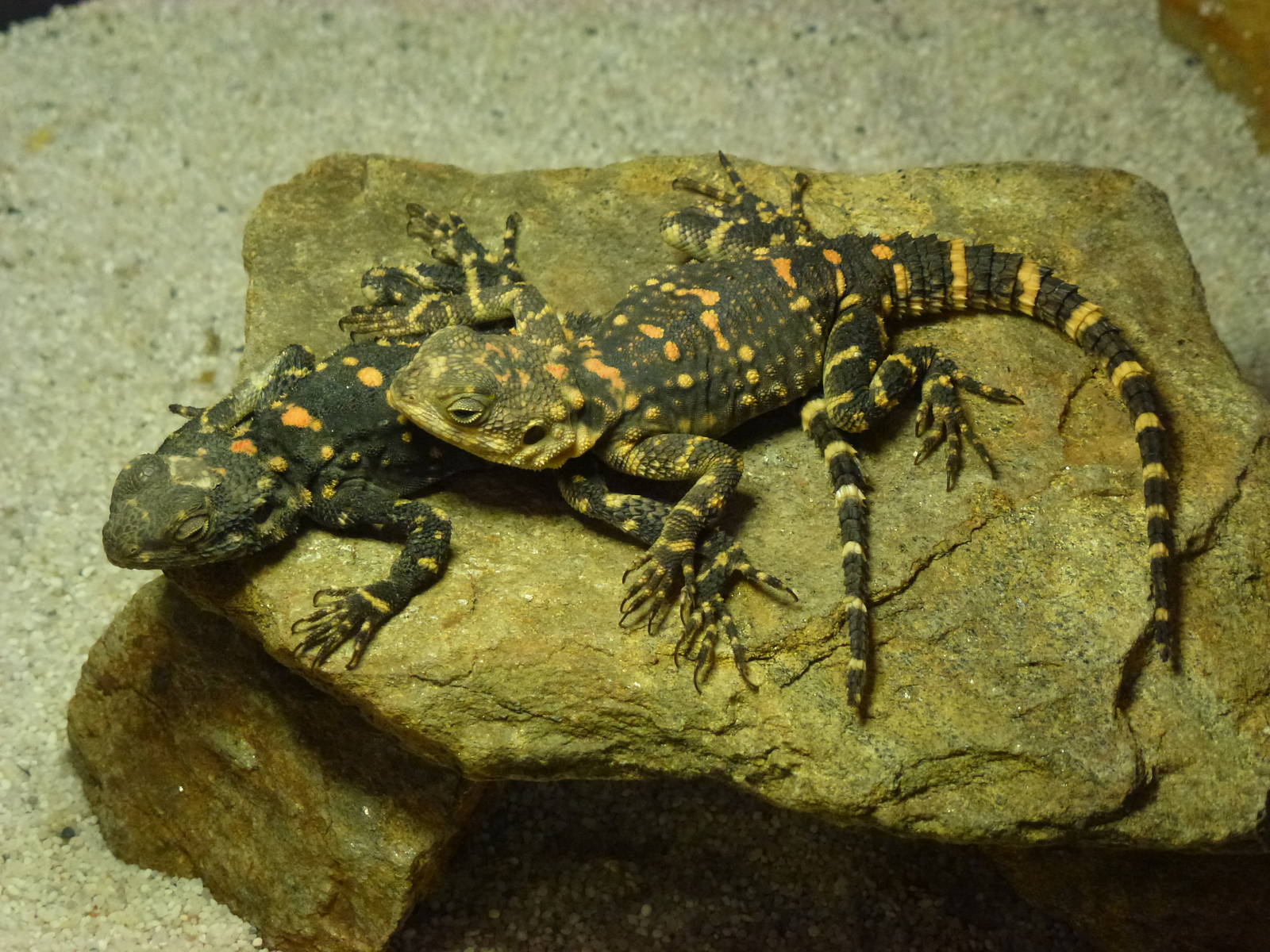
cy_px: 476
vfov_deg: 13.1
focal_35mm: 113
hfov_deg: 17.4
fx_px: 4146
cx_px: 635
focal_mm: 20.2
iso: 400
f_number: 5.1
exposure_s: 1/30
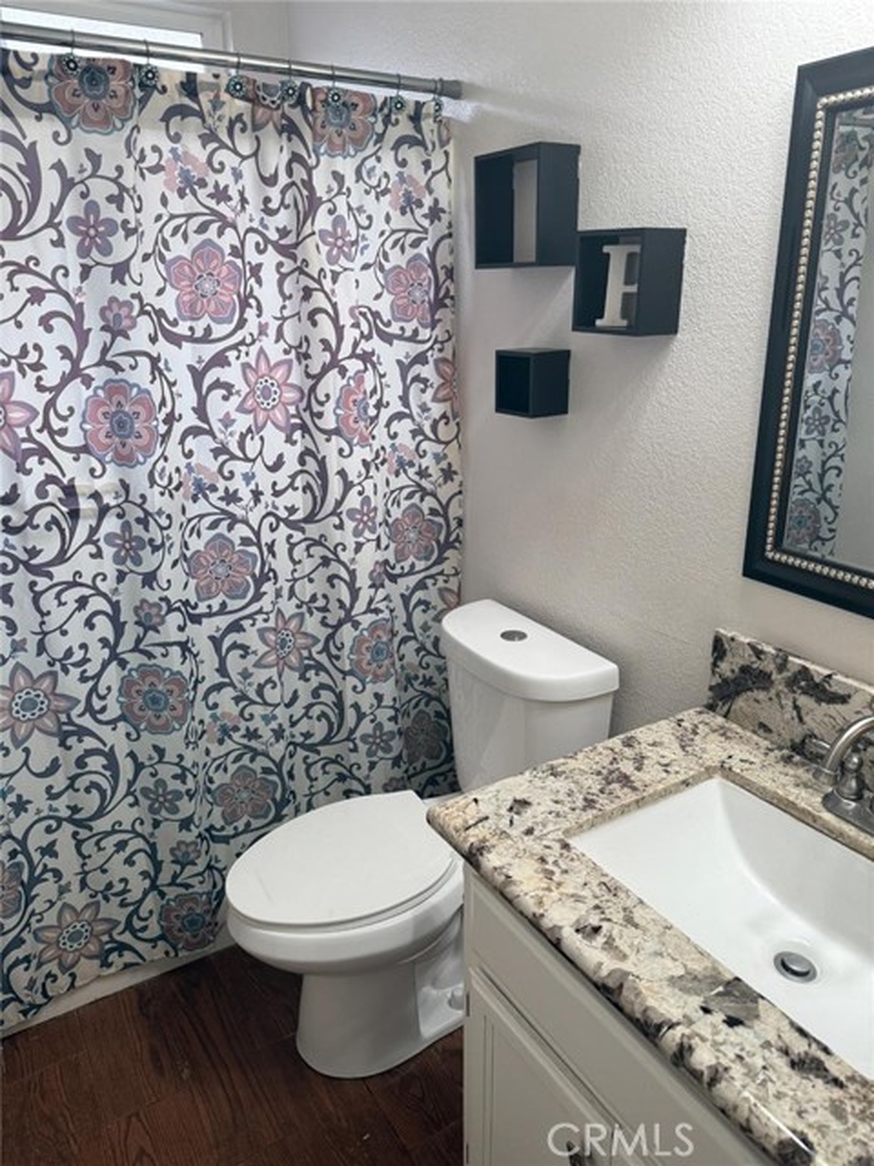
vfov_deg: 71.6
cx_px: 437
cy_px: 583
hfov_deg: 56.8
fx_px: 808
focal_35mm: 24
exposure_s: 1/120
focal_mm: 6.76
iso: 200
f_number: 1.78
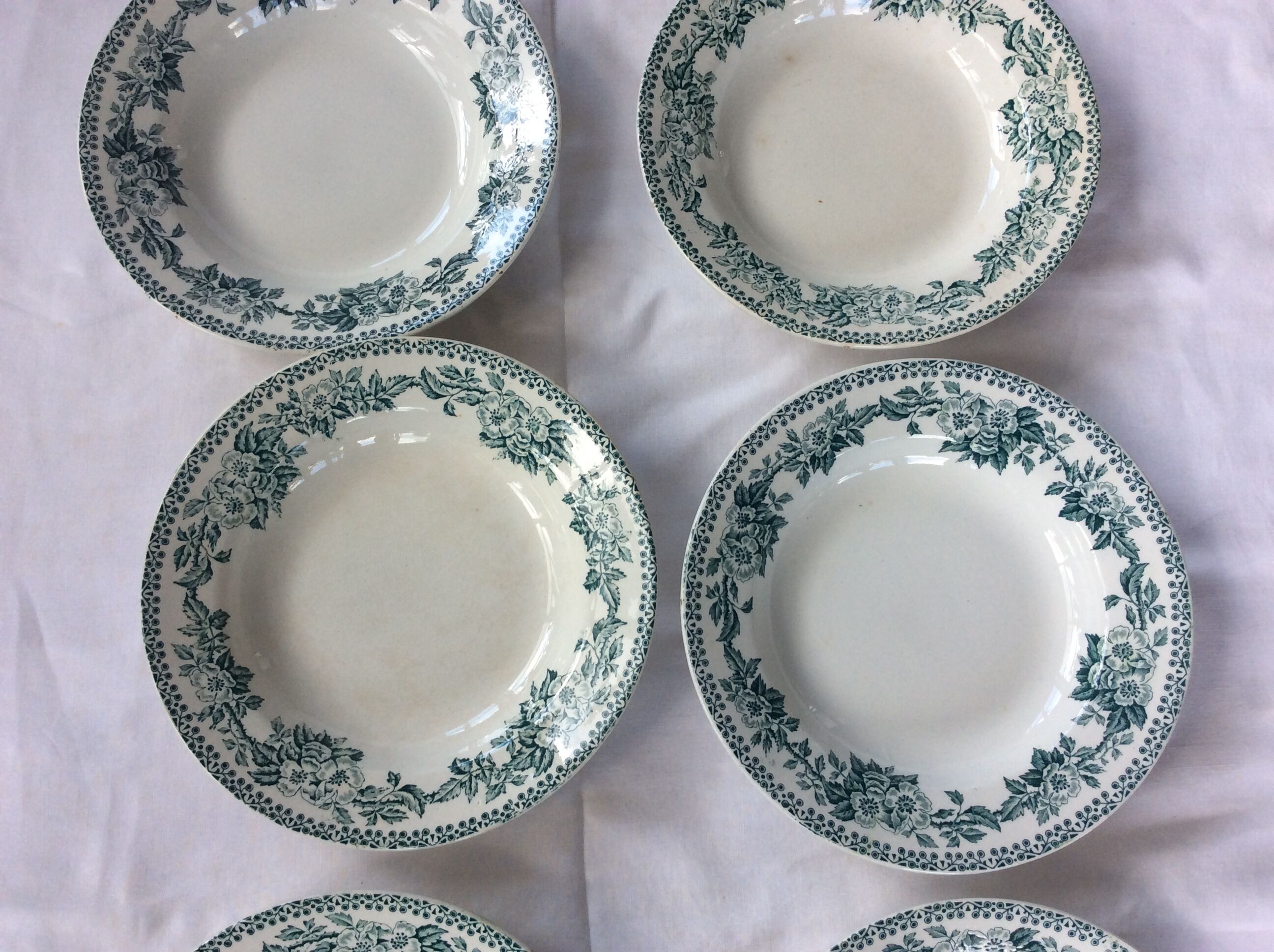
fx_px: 1176
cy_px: 476
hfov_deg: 56.9
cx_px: 637
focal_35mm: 32
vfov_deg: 44.1
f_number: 2.4
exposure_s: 1/120
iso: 32
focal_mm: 3.3
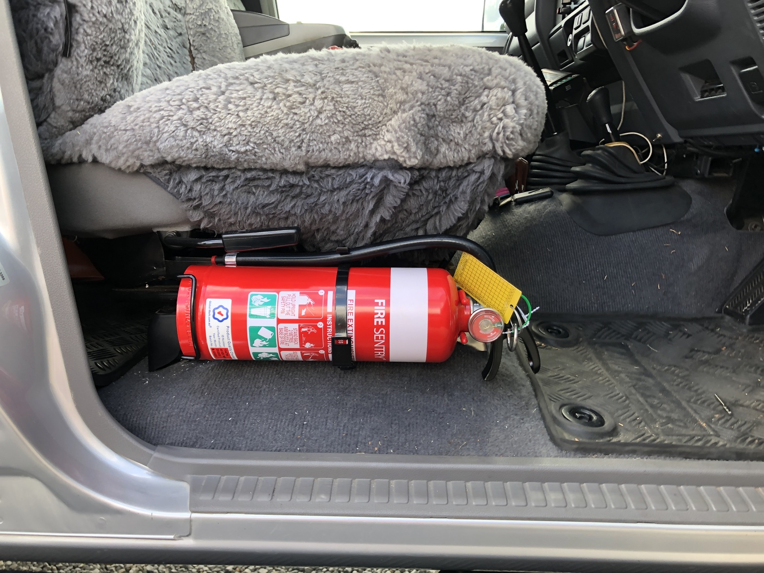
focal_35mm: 28
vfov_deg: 49.7
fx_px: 618
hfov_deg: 63.4
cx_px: 382
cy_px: 286
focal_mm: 3.99
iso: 50
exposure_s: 1/120
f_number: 1.8
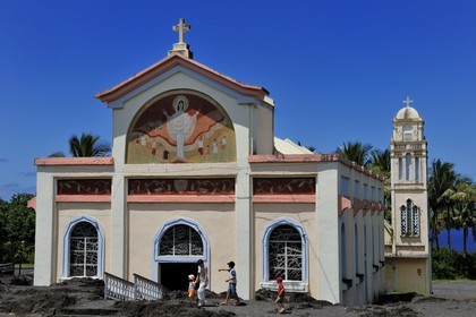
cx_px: 238
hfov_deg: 35.6
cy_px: 158
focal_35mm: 56
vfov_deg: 24.2
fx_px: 740
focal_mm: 56
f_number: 20
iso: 200
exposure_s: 1/160
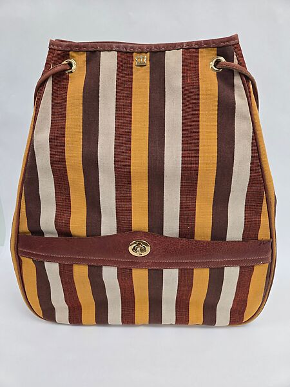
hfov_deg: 58.9
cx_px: 145
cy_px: 194
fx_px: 257
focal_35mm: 23
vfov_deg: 73.9
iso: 320
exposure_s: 1/120
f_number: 1.8
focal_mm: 5.4
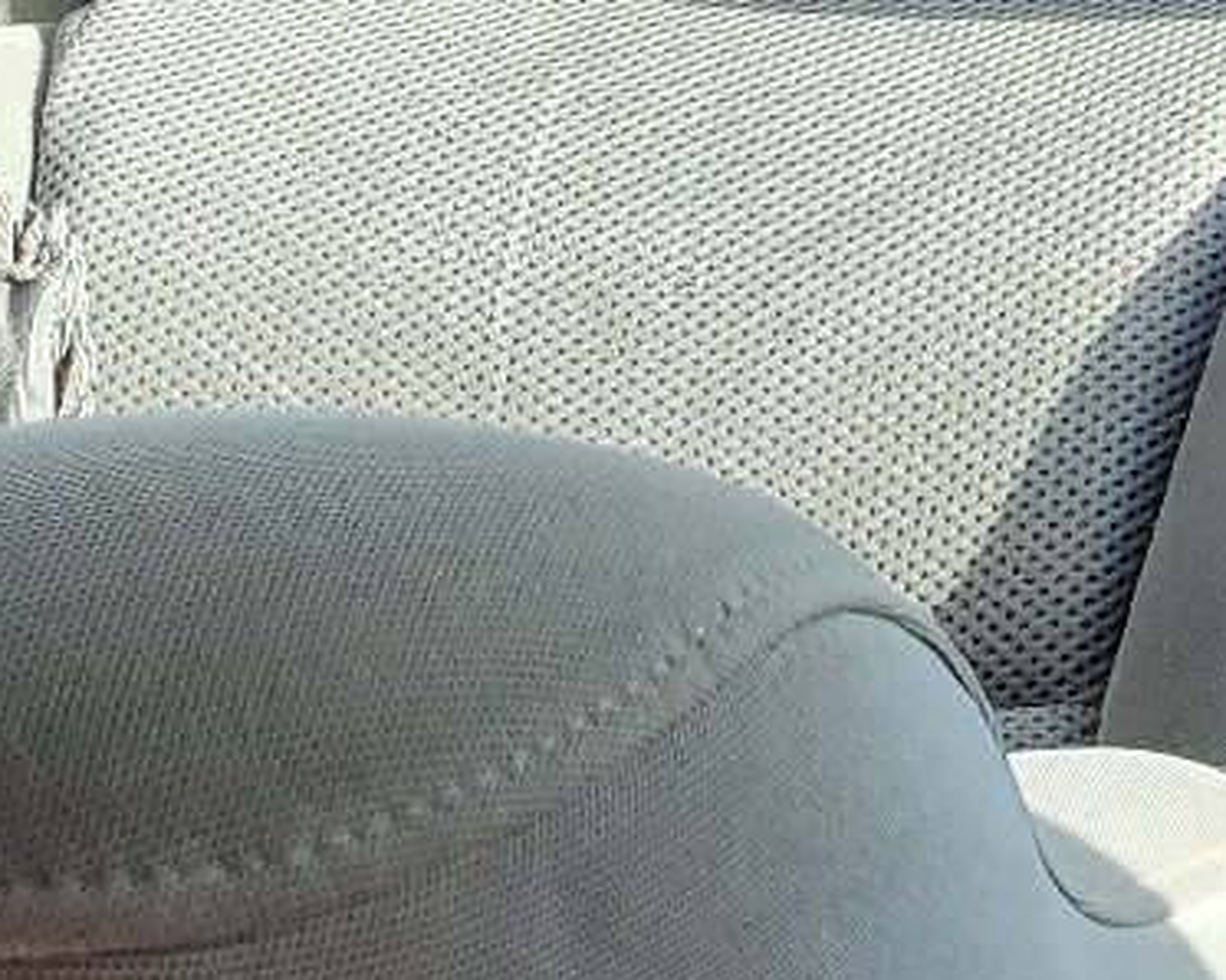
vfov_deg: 13.9
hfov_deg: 16.1
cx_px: 1874
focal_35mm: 109
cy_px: -30
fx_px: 3953
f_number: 1.5
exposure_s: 1/189
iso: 50
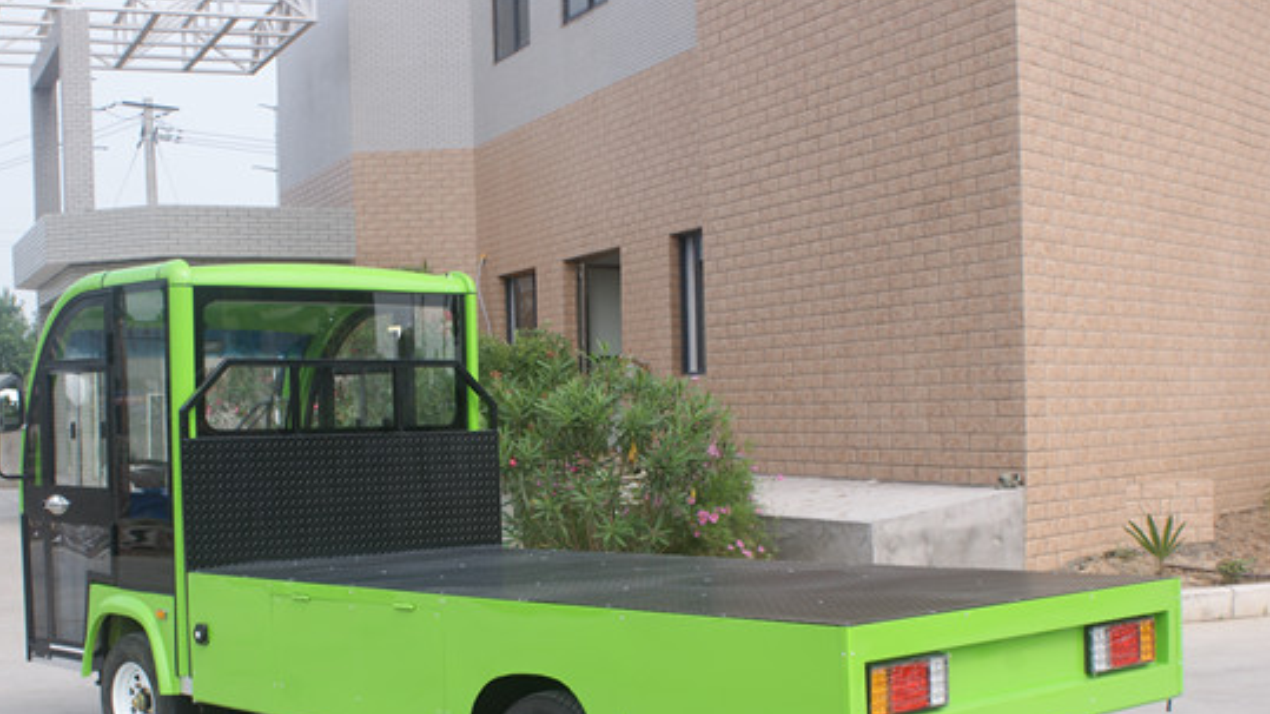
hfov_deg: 42.1
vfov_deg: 24.3
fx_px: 1650
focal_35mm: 49
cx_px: 584
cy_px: 463
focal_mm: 28
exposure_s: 1/80
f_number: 10
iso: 100
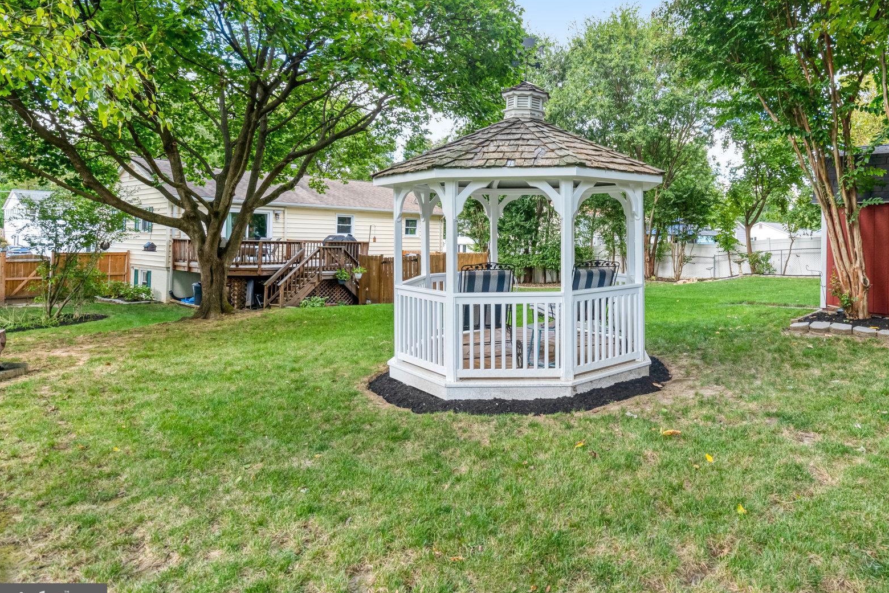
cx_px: 564
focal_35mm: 21
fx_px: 519
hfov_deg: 79.5
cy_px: 236
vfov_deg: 59.0
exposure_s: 1/320
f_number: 8
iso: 1250
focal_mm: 16
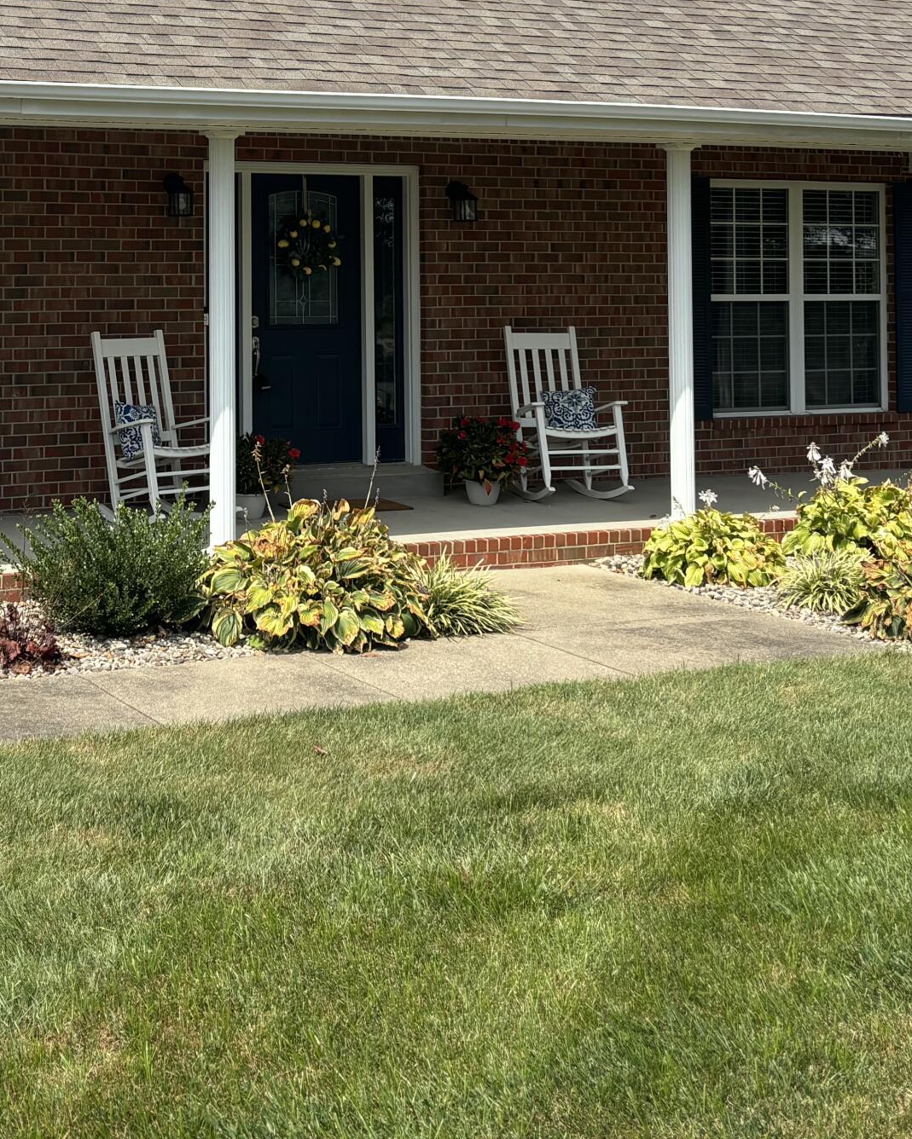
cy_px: 215
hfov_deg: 26.4
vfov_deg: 32.1
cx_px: 241
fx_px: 1923
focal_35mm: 57
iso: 50
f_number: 1.6
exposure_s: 1/3534
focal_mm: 5.96
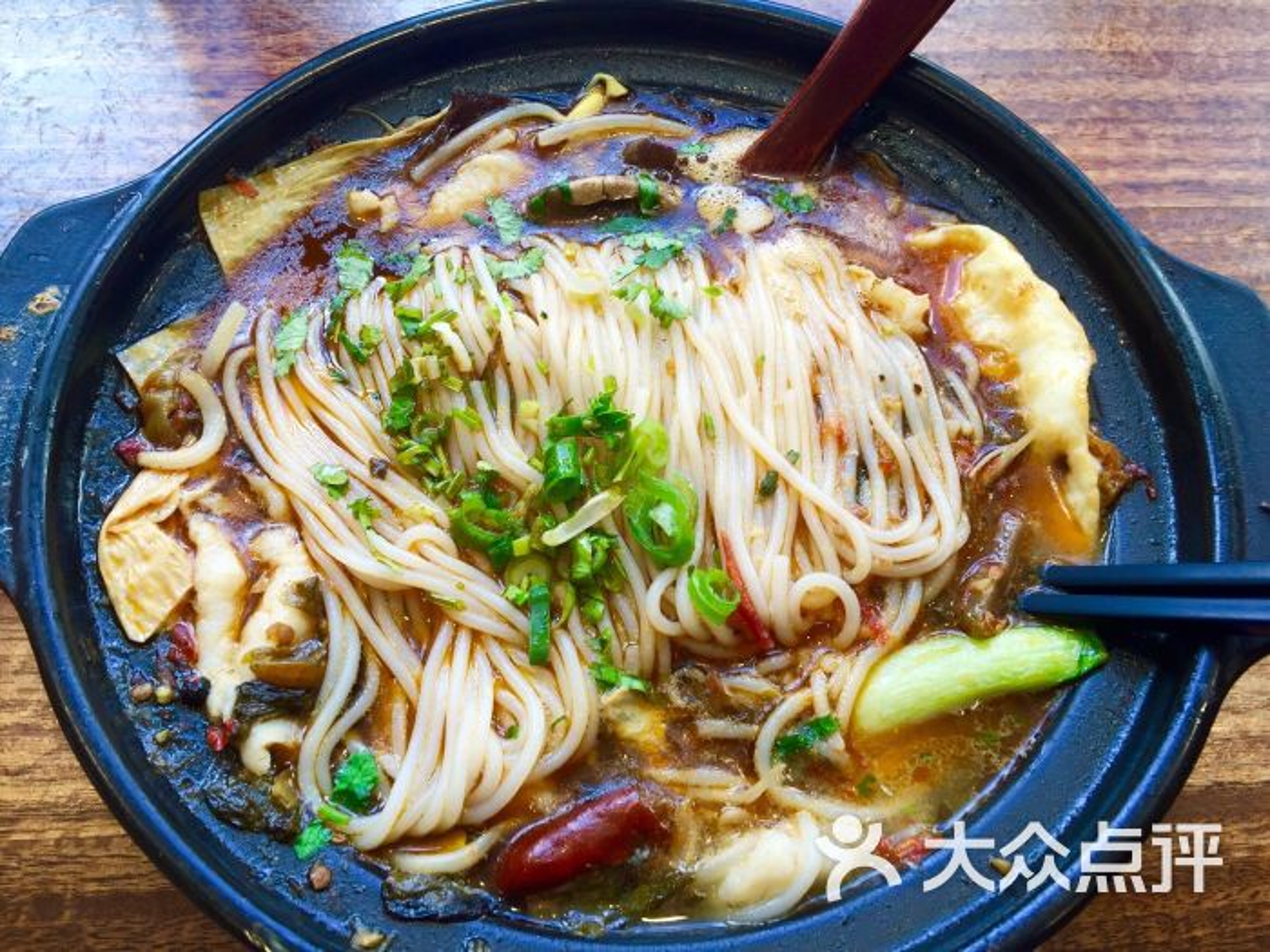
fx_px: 1064
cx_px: 635
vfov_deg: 48.2
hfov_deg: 61.7
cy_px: 476
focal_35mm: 29
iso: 40
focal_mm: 4.15
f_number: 2.2
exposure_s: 1/100
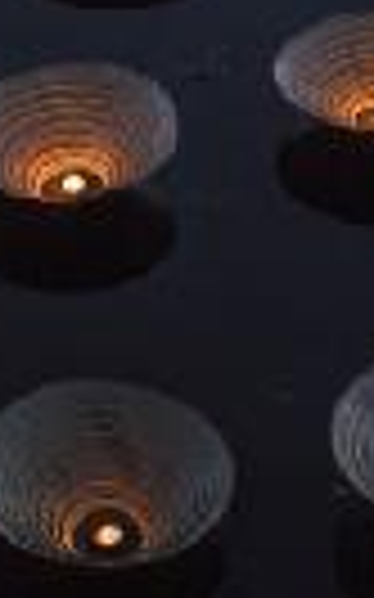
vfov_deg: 12.3
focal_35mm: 164
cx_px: 327
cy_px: -229
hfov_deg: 8.0
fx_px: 2677
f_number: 2.8
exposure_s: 1/60
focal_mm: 39
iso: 3200
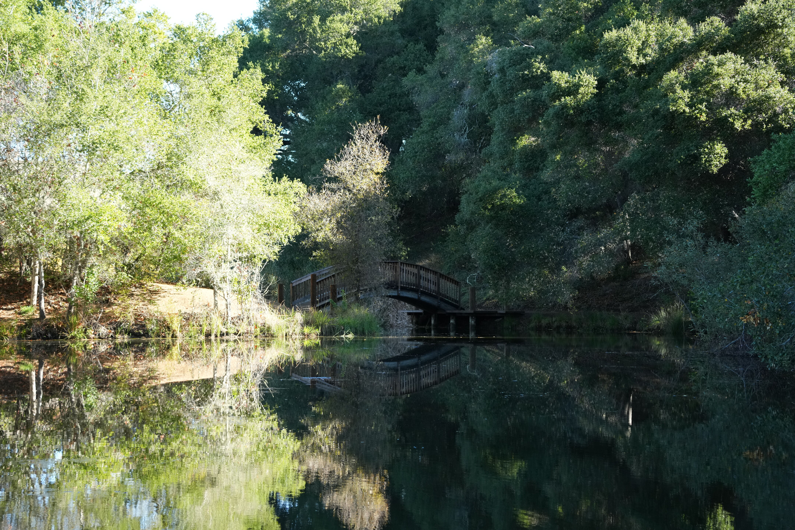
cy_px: 265
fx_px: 1590
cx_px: 398
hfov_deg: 28.1
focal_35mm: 72
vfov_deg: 18.9
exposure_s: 1/320
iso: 800
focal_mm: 72
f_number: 5
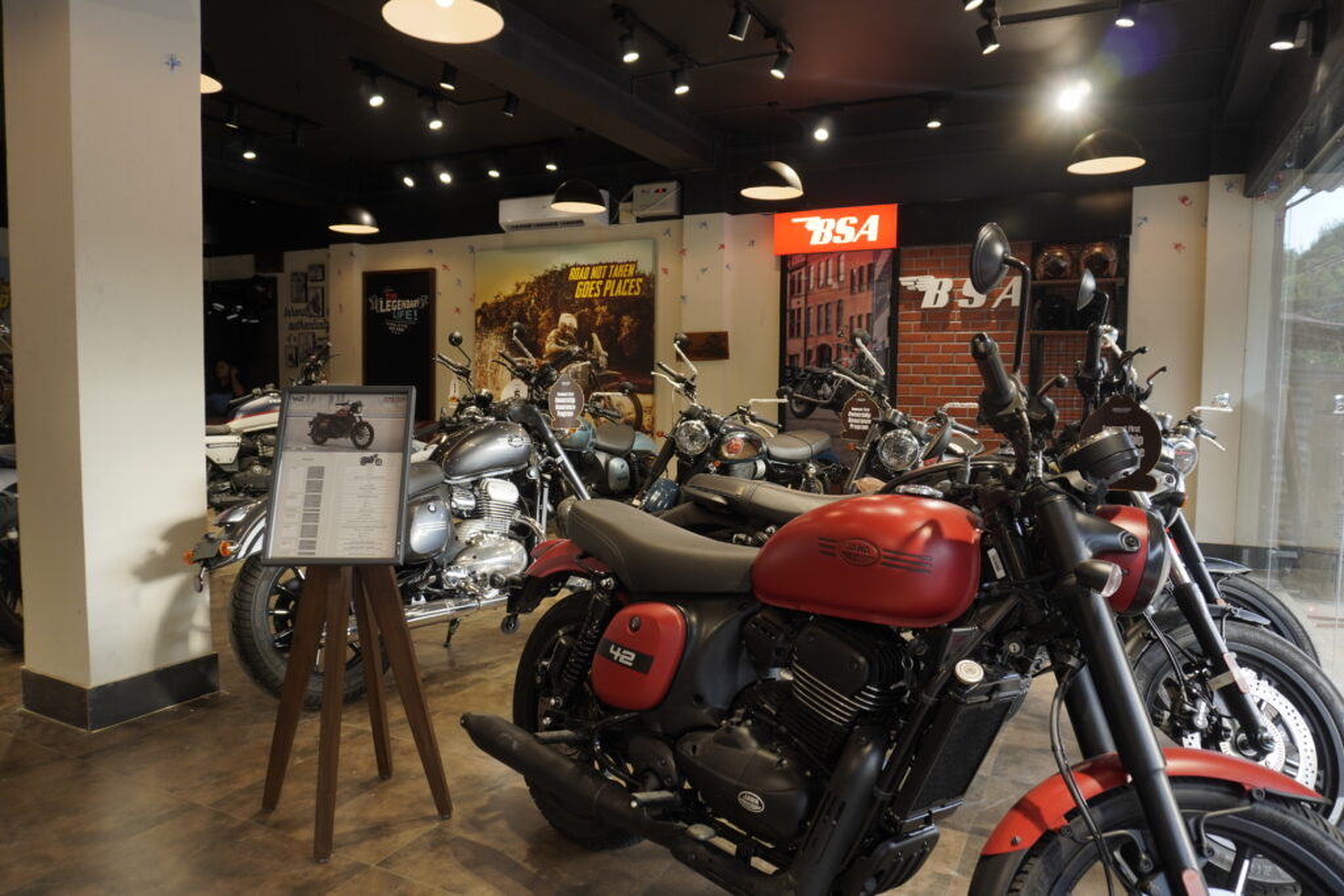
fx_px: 896
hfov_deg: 73.7
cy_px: 448
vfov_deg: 53.1
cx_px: 672
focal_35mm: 24
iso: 250
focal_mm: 16
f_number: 4.5
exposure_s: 1/100
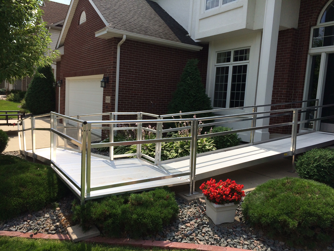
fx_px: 280
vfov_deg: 48.2
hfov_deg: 61.7
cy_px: 126
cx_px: 167
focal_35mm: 29
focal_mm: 4.15
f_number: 2.2
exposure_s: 1/2053
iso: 32
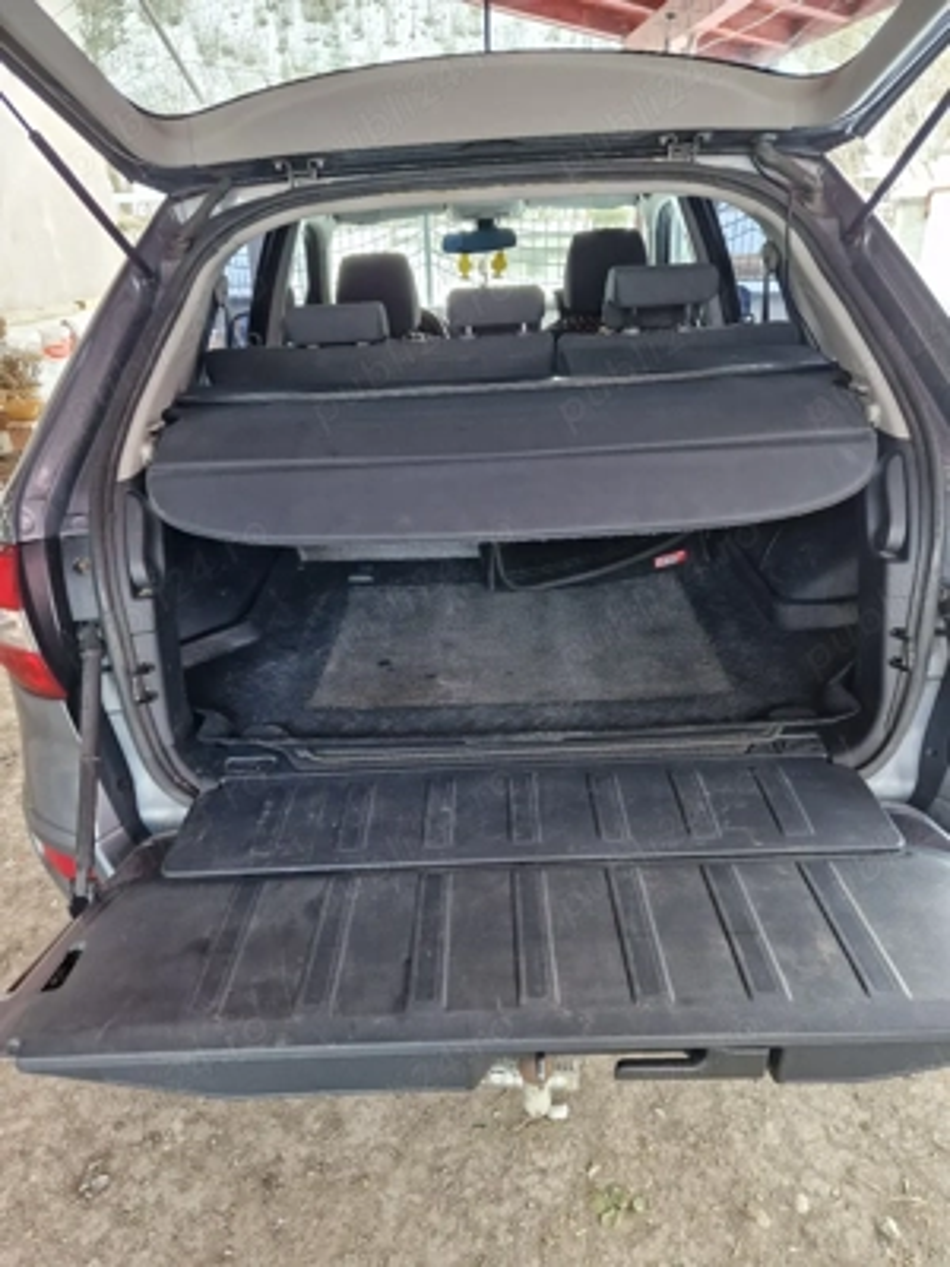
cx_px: 475
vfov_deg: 73.9
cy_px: 634
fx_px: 842
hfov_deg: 58.9
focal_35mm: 23
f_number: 1.8
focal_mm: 5.4
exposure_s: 1/100
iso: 500
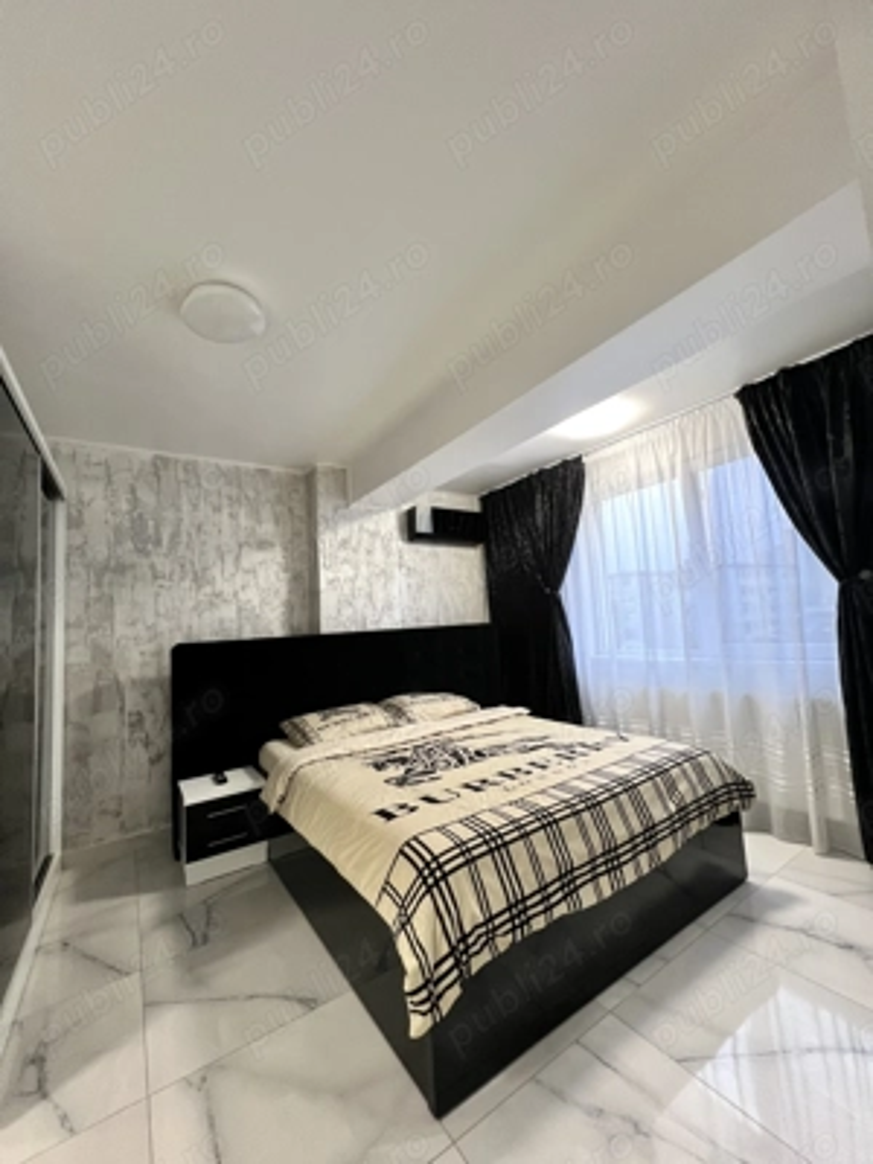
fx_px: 437
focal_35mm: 13
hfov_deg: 89.9
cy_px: 582
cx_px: 436
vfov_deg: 106.2
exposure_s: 1/50
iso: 250
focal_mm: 1.57
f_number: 1.8
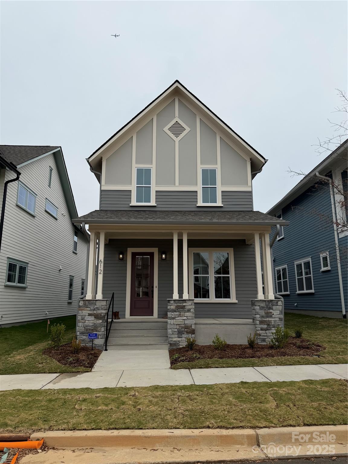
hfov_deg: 56.8
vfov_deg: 71.6
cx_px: 174
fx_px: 322
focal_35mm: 24
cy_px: 232
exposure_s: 1/3759
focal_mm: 6.76
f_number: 1.78
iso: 80
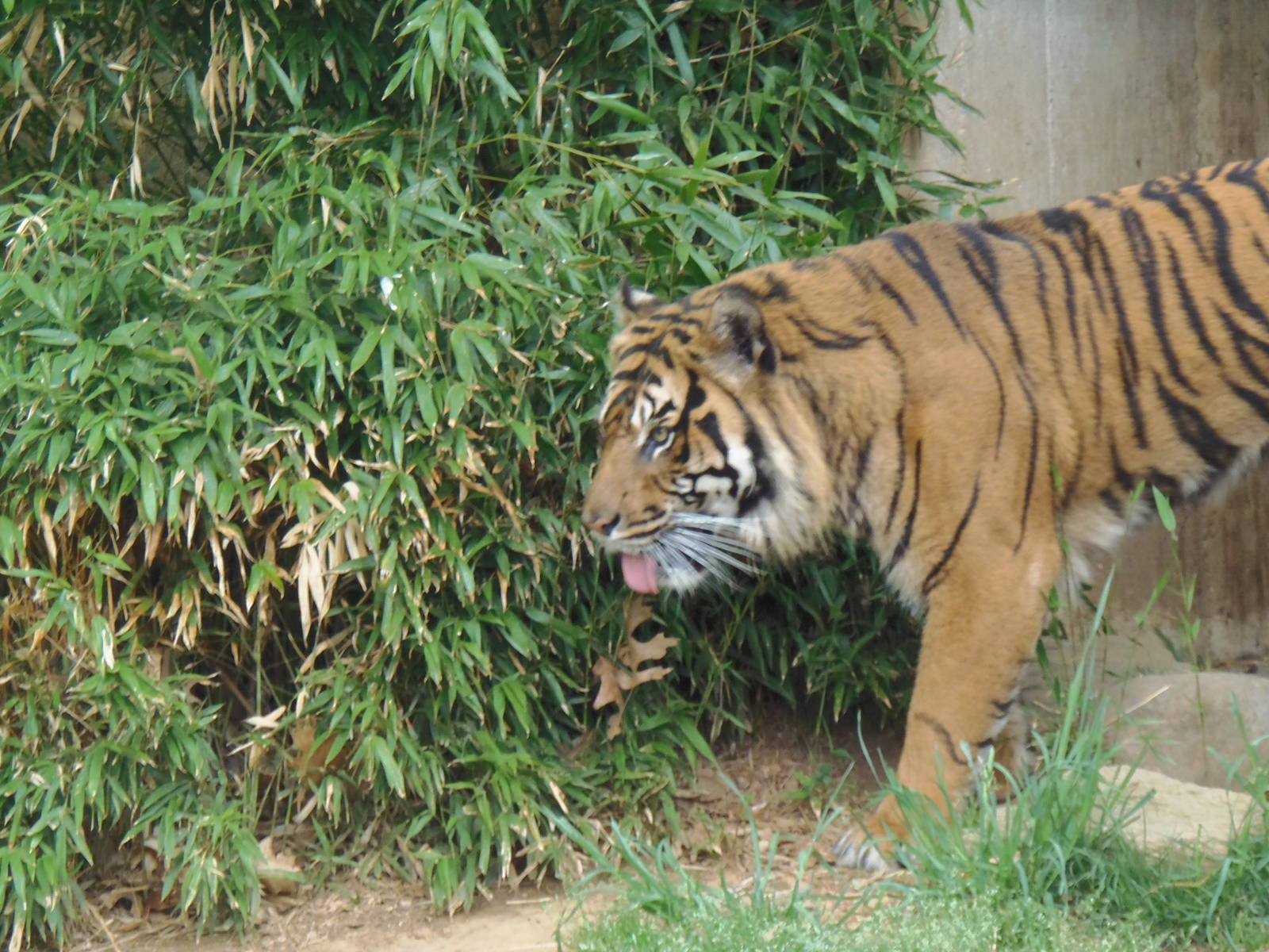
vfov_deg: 4.6
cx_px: 634
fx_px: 11951
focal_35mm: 326
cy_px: 476
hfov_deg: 6.1
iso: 160
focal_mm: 60.4
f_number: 5
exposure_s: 1/60
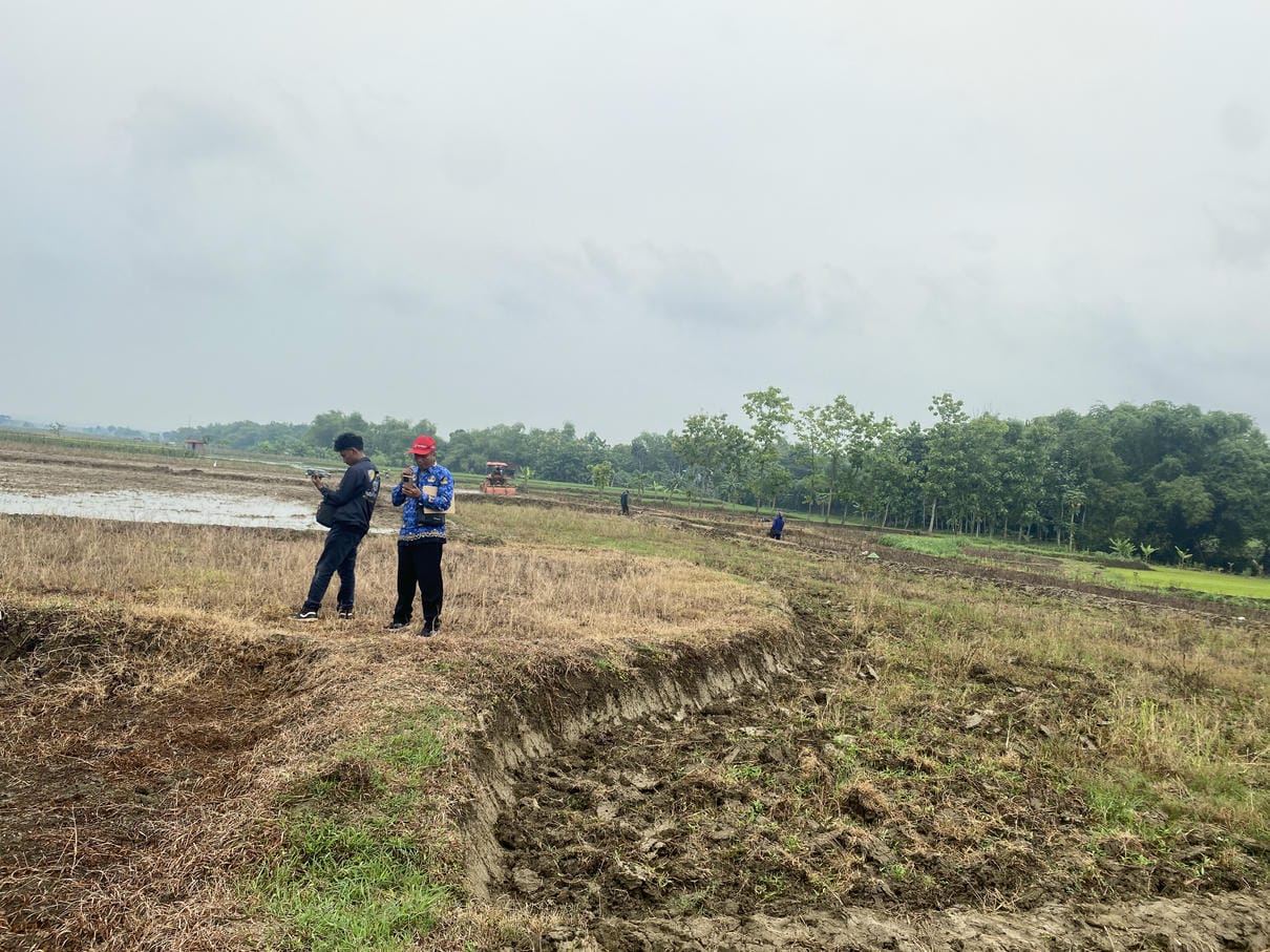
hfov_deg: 67.3
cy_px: 476
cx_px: 635
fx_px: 954
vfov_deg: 53.0
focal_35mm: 26
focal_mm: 4.25
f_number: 1.8
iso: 32
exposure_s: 1/669
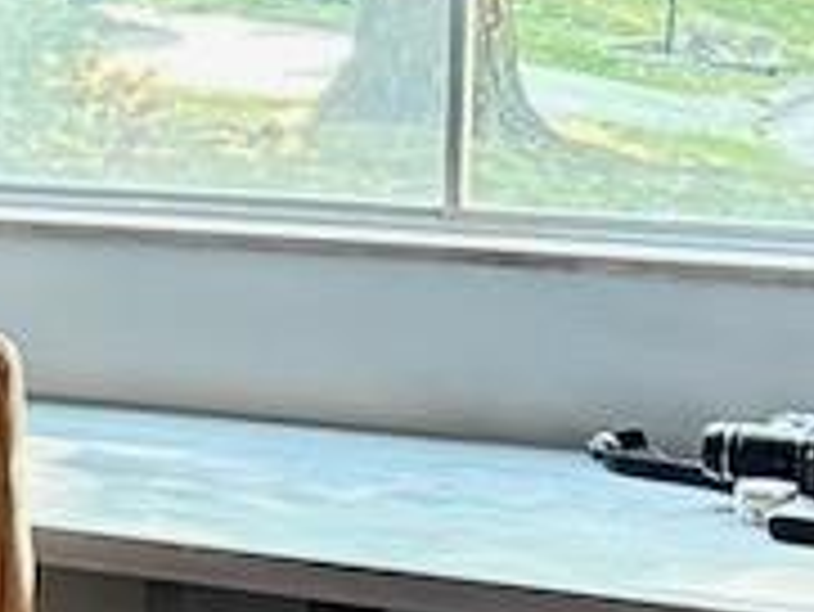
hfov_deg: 10.0
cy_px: 220
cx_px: -1192
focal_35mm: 170
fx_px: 4000
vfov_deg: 8.7
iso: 640
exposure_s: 1/40
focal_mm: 6.76
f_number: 1.78
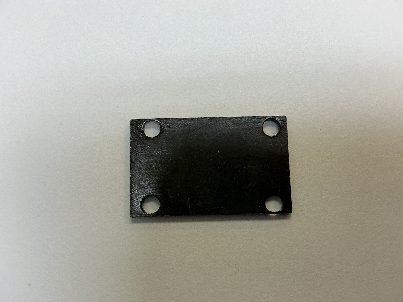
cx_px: 202
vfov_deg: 48.2
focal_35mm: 29
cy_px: 151
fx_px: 338
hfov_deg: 61.7
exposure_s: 1/100
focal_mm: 3
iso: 40
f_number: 1.8
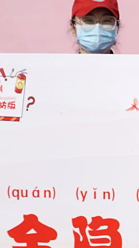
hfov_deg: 3.4
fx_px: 2328
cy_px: 161
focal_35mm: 355
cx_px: 368
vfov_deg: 6.1
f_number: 5.6
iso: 100
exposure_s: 1/1250
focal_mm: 105
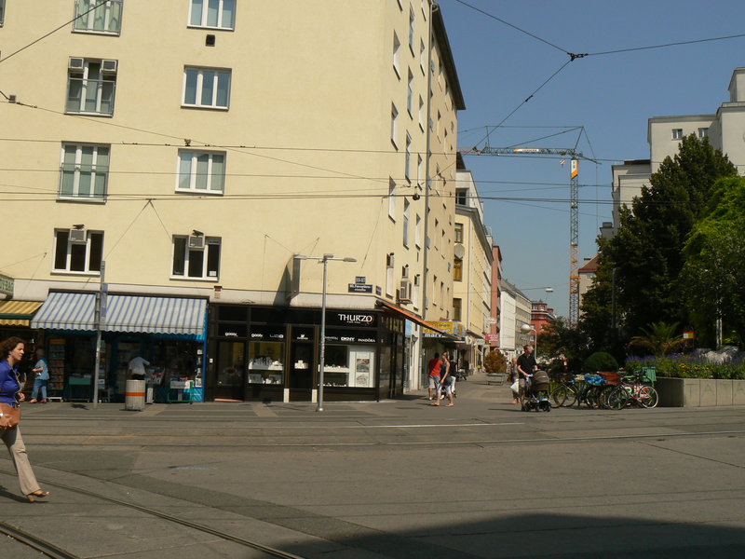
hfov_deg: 51.4
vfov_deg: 39.7
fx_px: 775
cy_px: 280
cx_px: 372
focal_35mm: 36
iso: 80
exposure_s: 1/640
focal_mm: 6
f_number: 8
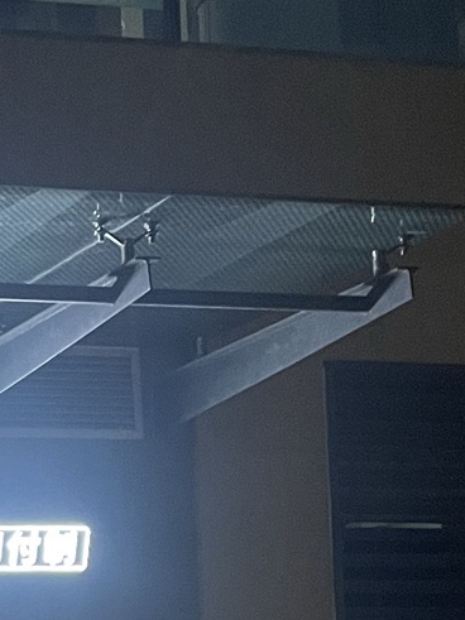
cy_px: 813
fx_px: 1899
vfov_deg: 17.4
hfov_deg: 12.5
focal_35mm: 106
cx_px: -432
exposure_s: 1/50
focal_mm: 4.2
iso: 320
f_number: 1.6
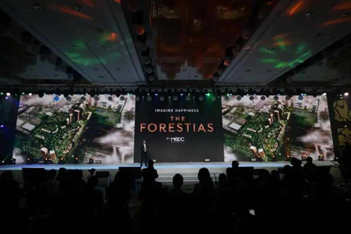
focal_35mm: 18
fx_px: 175
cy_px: 117
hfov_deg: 90.0
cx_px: 176
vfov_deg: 67.4
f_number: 5.6
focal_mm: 18
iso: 1600
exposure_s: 1/500
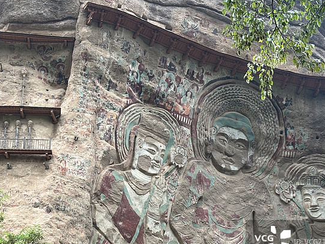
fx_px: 723
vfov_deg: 19.1
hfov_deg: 25.3
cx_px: 139
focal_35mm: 77
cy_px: 145
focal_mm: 5.96
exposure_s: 1/190
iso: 32
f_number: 1.6
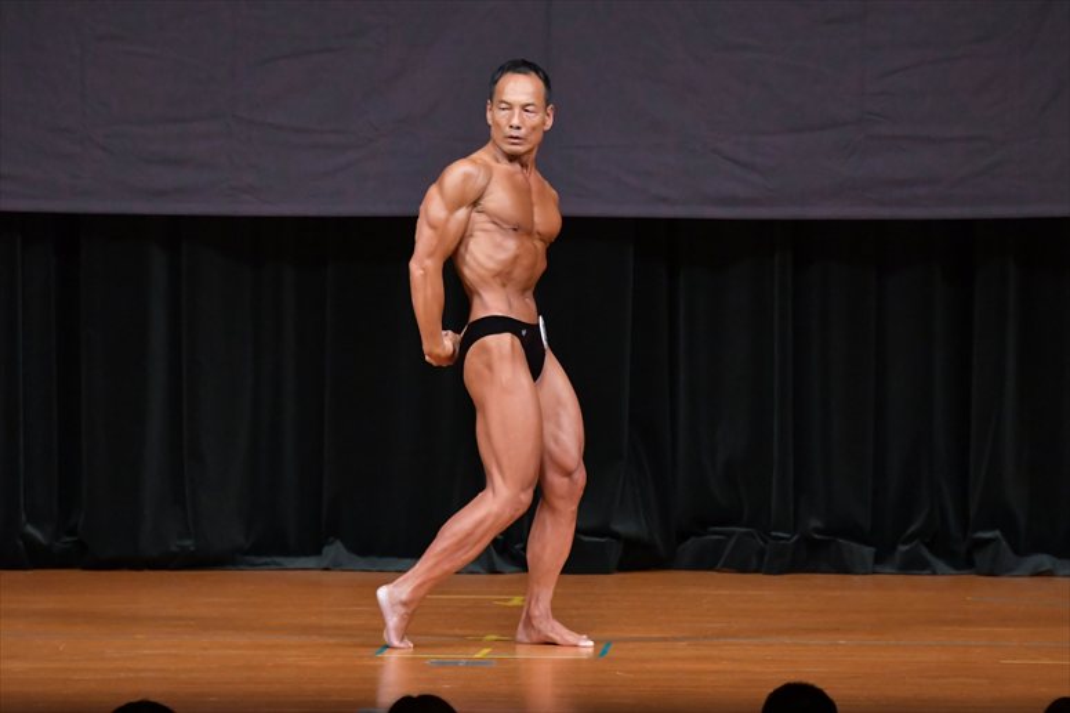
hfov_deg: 7.2
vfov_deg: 4.8
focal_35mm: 285
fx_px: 8467
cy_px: 356
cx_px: 535
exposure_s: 1/400
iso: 5000
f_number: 5.6
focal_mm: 190
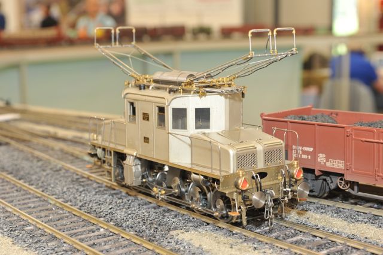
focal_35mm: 65
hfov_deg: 31.0
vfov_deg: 20.9
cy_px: 128
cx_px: 192
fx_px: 691
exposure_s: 1/50
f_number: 8
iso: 640
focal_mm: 65
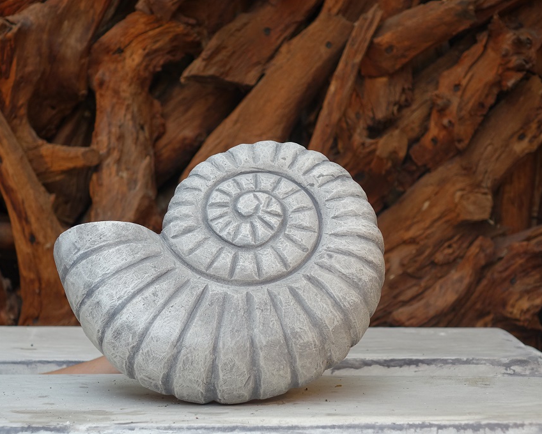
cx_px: 232
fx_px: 1781
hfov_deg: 17.3
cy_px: 217
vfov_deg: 13.9
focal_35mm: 111
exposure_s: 1/100
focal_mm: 36
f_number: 2.8
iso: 125
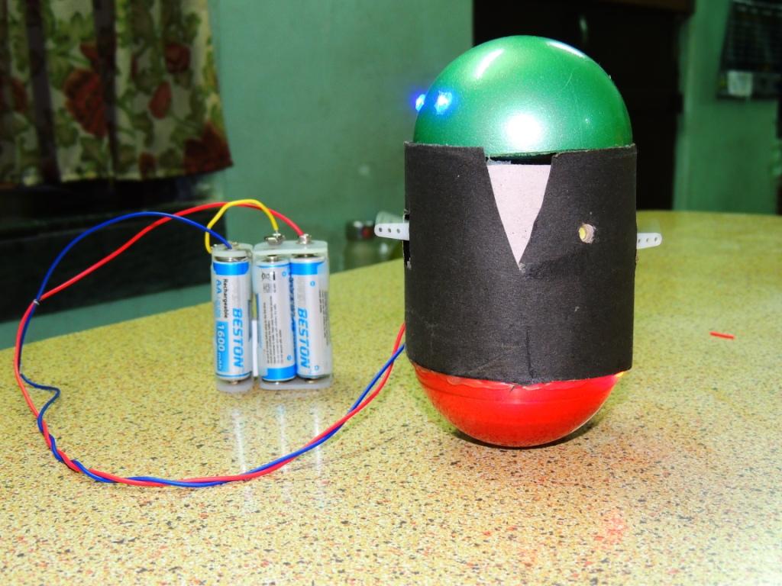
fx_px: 971
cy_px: 293
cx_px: 391
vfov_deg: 33.6
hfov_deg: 43.9
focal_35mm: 43
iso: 180
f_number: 3.4
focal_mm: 7.6
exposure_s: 1/6
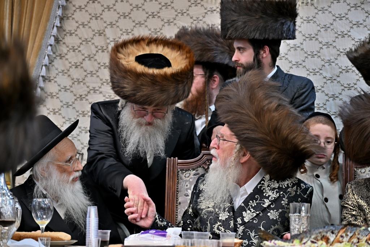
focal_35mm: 88
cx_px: 185
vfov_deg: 15.5
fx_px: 905
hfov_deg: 23.1
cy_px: 124
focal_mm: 88
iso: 500
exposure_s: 1/160
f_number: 4
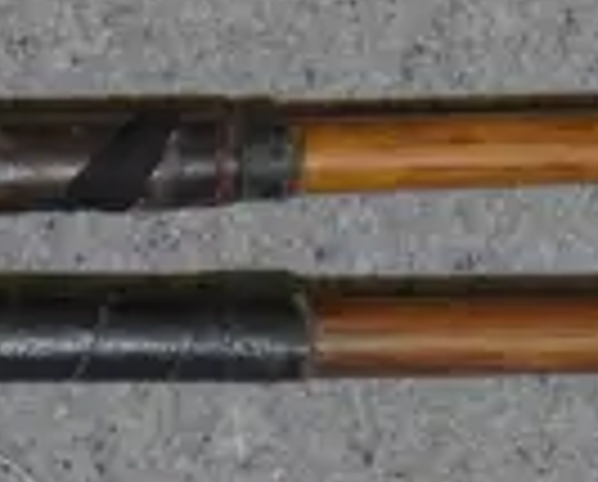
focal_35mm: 345
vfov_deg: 4.5
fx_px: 6119
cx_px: 1007
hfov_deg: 5.5
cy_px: 723
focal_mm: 23
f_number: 5.1
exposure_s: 1/60
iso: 500
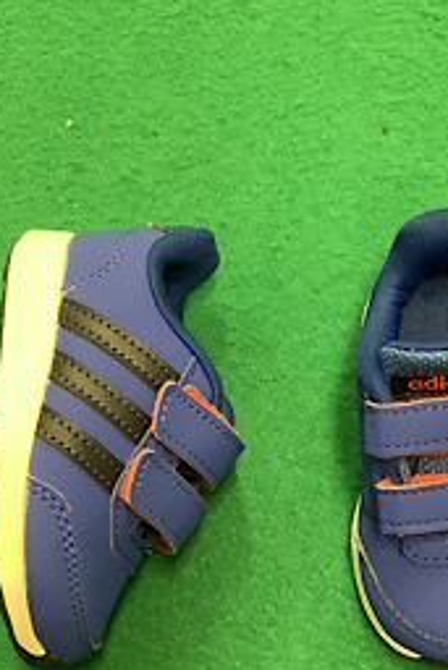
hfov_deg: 21.6
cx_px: 266
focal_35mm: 63
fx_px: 1174
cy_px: 416
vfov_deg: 31.7
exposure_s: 1/33
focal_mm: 3.3
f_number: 2.4
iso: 250
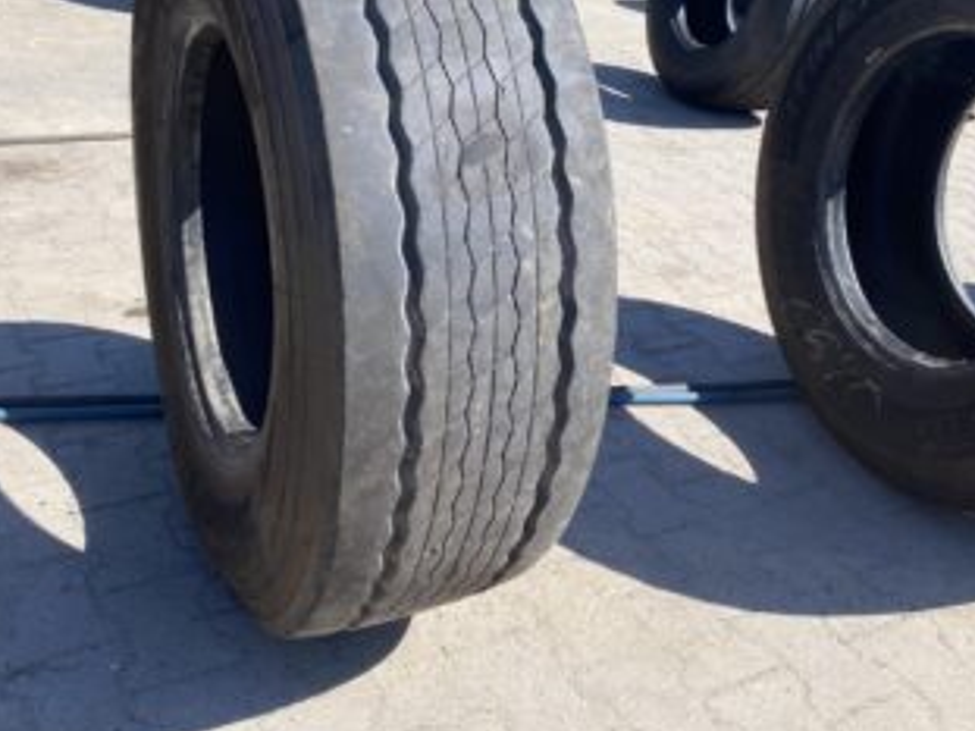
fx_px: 1014
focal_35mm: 36
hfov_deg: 51.1
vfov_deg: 39.2
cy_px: 249
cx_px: 408
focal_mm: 4.25
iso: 32
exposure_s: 1/1346
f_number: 1.8
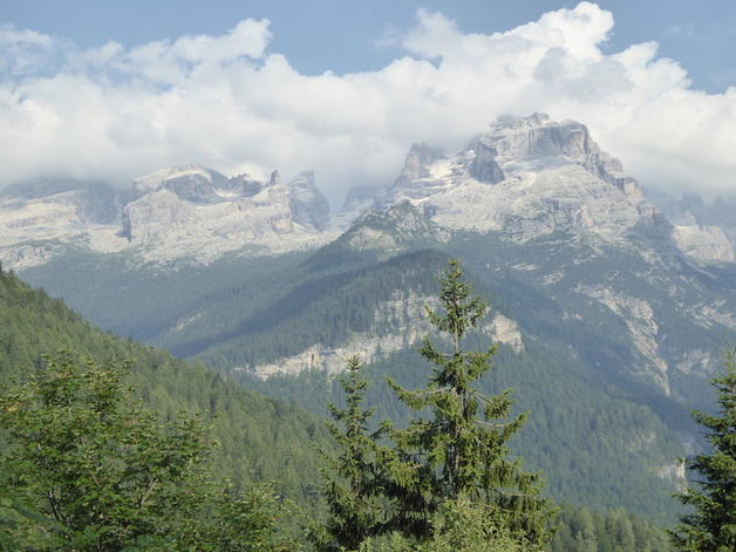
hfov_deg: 35.5
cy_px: 280
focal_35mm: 54
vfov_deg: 27.0
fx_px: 1148
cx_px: 363
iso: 200
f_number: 4.1
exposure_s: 1/800
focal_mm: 9
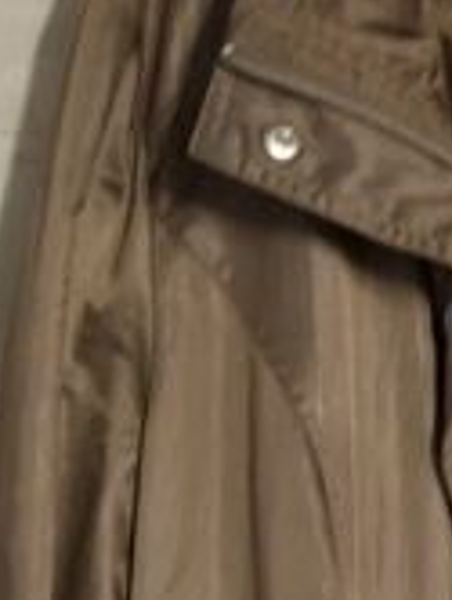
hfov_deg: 14.1
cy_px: 766
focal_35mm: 100
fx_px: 1737
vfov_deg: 18.3
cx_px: 640
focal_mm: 4.25
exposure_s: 1/10
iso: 500
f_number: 1.7
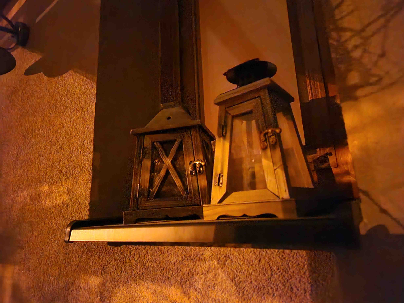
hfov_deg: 73.9
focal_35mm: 23
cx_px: 202
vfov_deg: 58.9
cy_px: 152
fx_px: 268
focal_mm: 5.4
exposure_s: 1/10
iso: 3200
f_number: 1.8
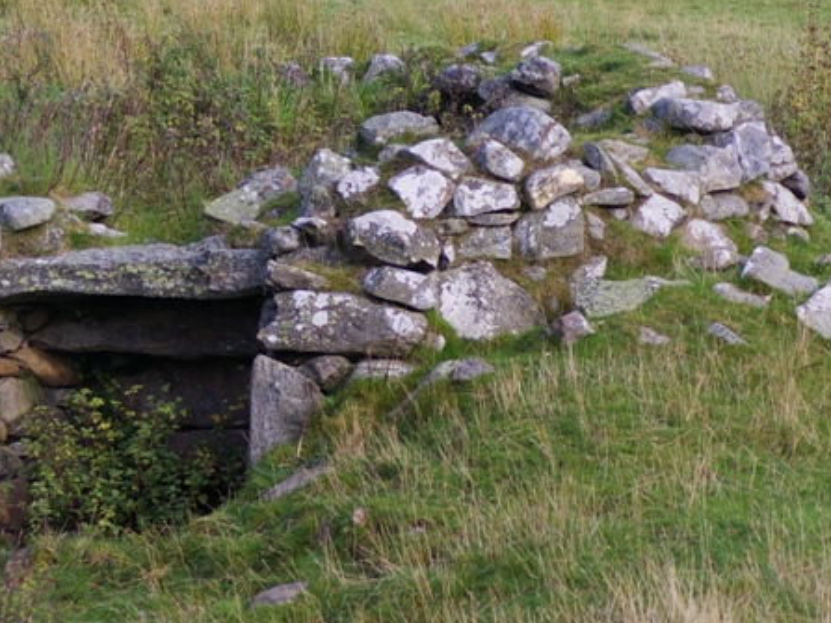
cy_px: 206
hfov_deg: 6.1
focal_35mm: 326
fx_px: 7824
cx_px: 206
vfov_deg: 4.6
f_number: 5.6
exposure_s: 1/180
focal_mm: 120
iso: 200
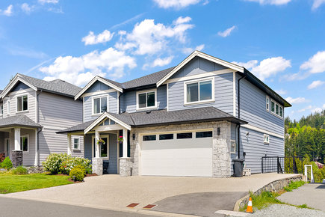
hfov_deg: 58.7
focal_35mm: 32
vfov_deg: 41.1
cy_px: 108
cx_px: 162
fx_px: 289
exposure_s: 1/400
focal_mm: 32
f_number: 7.1
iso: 320
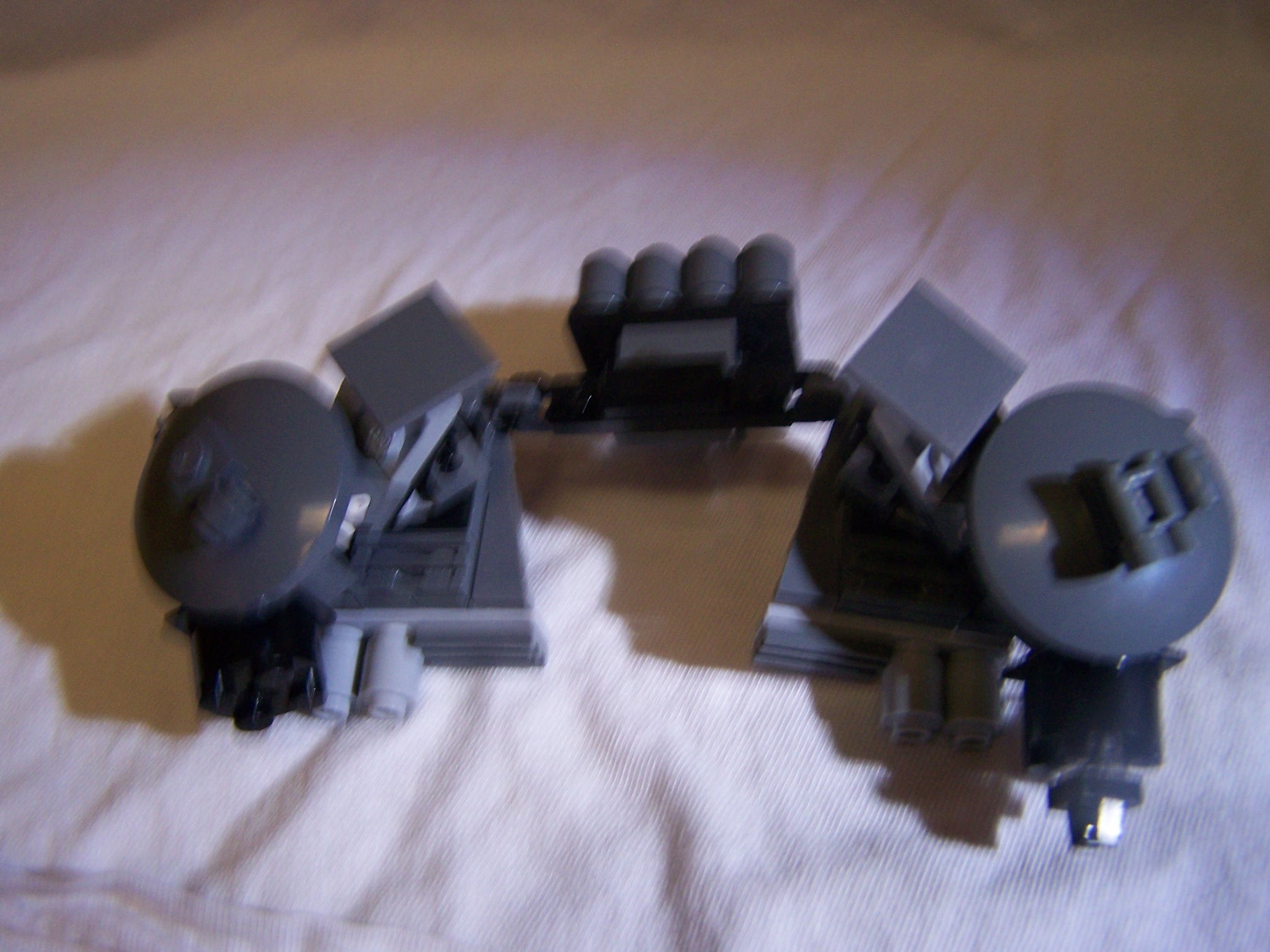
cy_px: 476
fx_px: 1394
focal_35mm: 38
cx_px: 635
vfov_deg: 37.7
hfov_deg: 49.0
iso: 160
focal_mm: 6.3
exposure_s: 1/10
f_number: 2.8
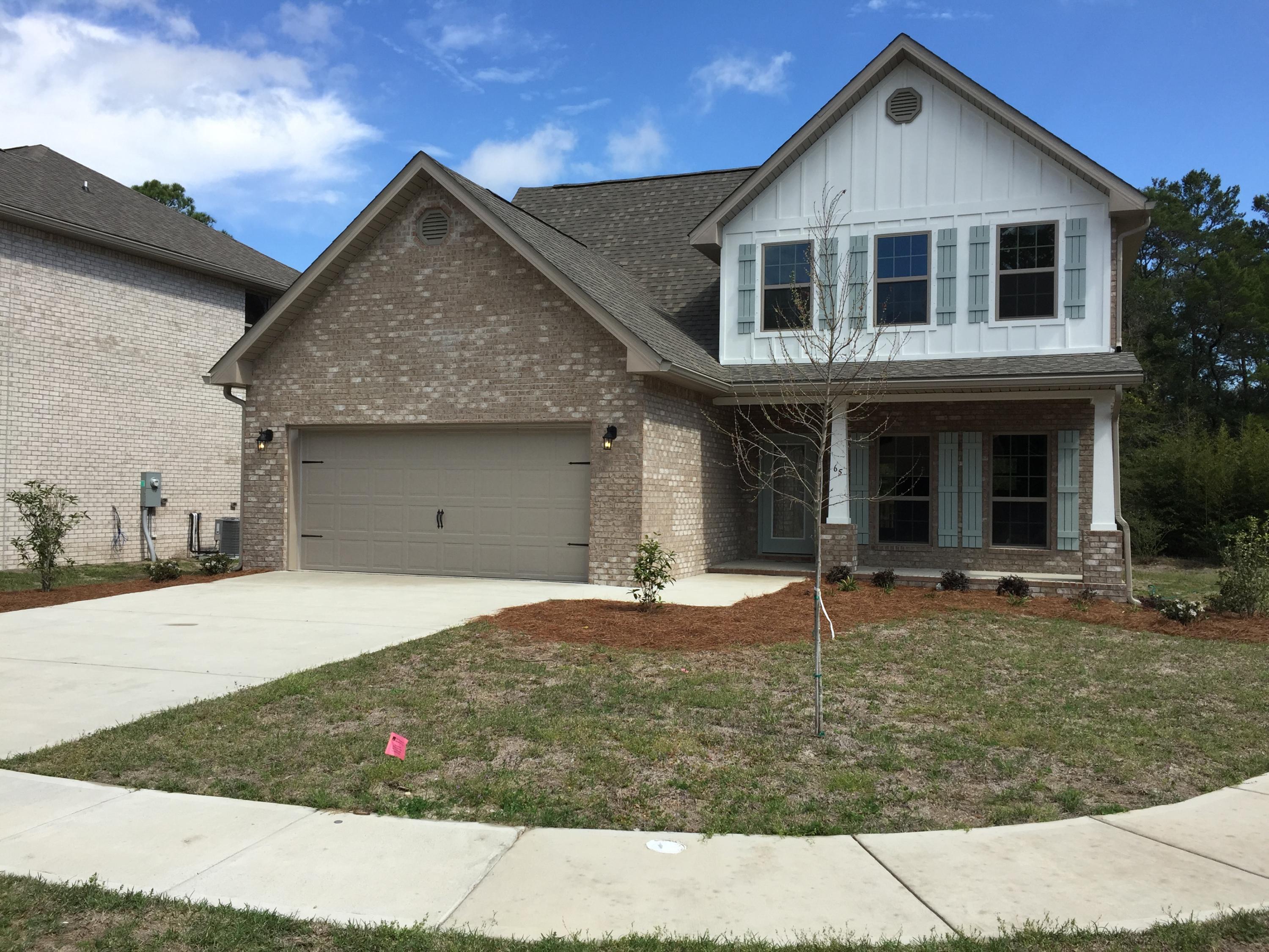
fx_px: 1063
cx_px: 634
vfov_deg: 48.2
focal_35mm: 29
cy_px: 476
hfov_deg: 61.7
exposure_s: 1/1364
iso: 32
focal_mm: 4.15
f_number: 2.2
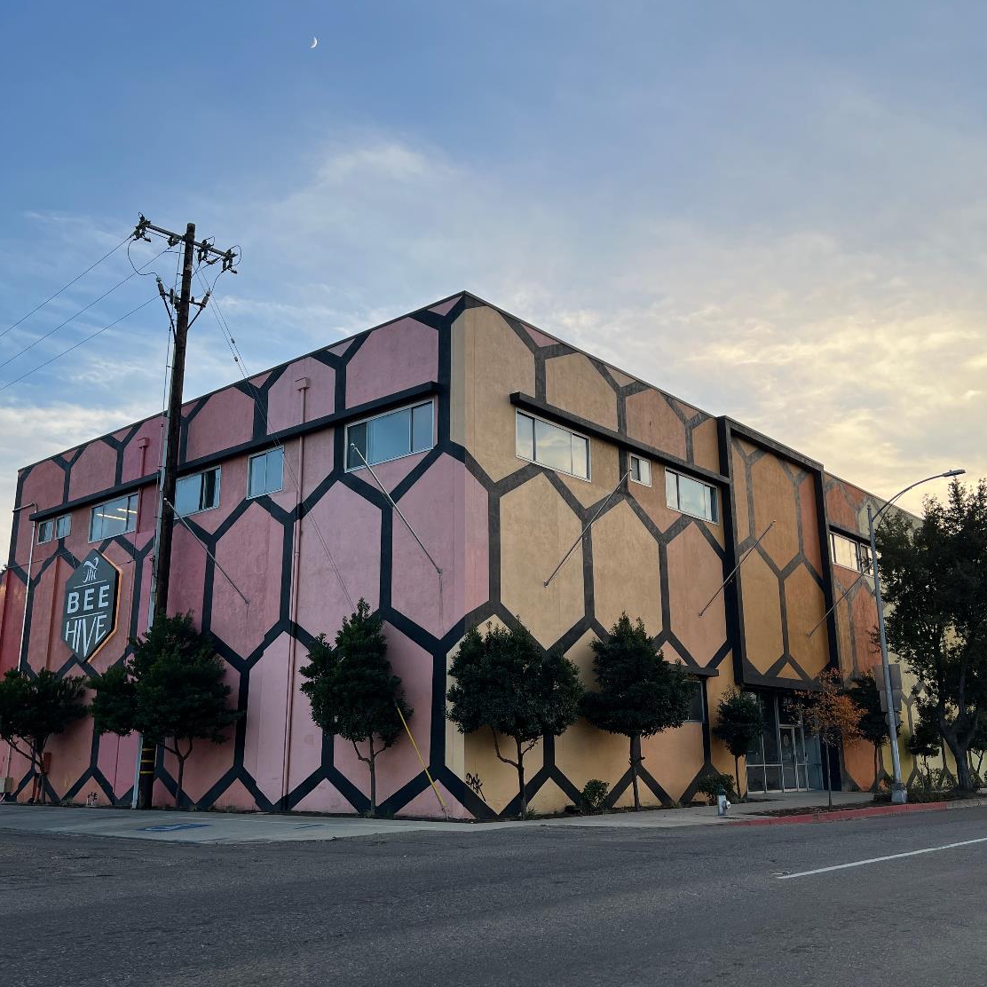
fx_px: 1000
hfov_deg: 52.5
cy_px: 496
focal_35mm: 31
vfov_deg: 52.5
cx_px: 484
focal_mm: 5.7
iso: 50
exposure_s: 1/539
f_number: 1.5
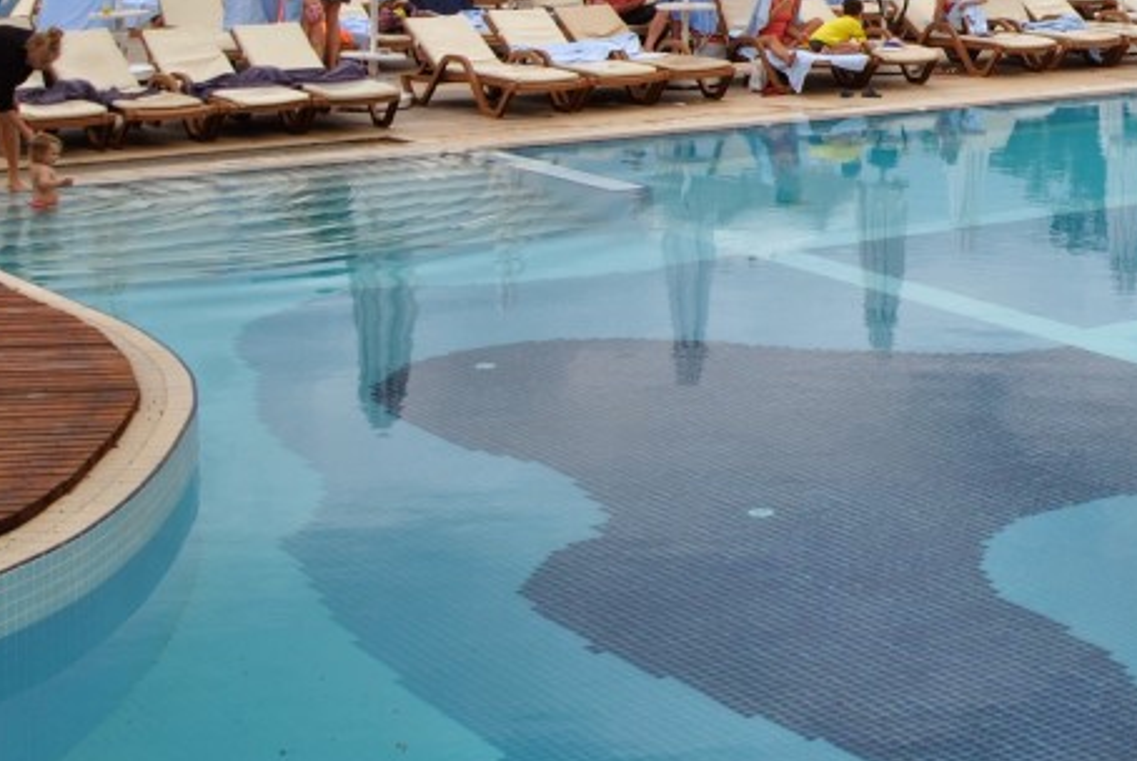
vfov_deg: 14.7
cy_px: -100
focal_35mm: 91
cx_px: 1203
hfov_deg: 21.4
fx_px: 2878
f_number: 7.1
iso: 100
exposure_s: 1/200
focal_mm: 24
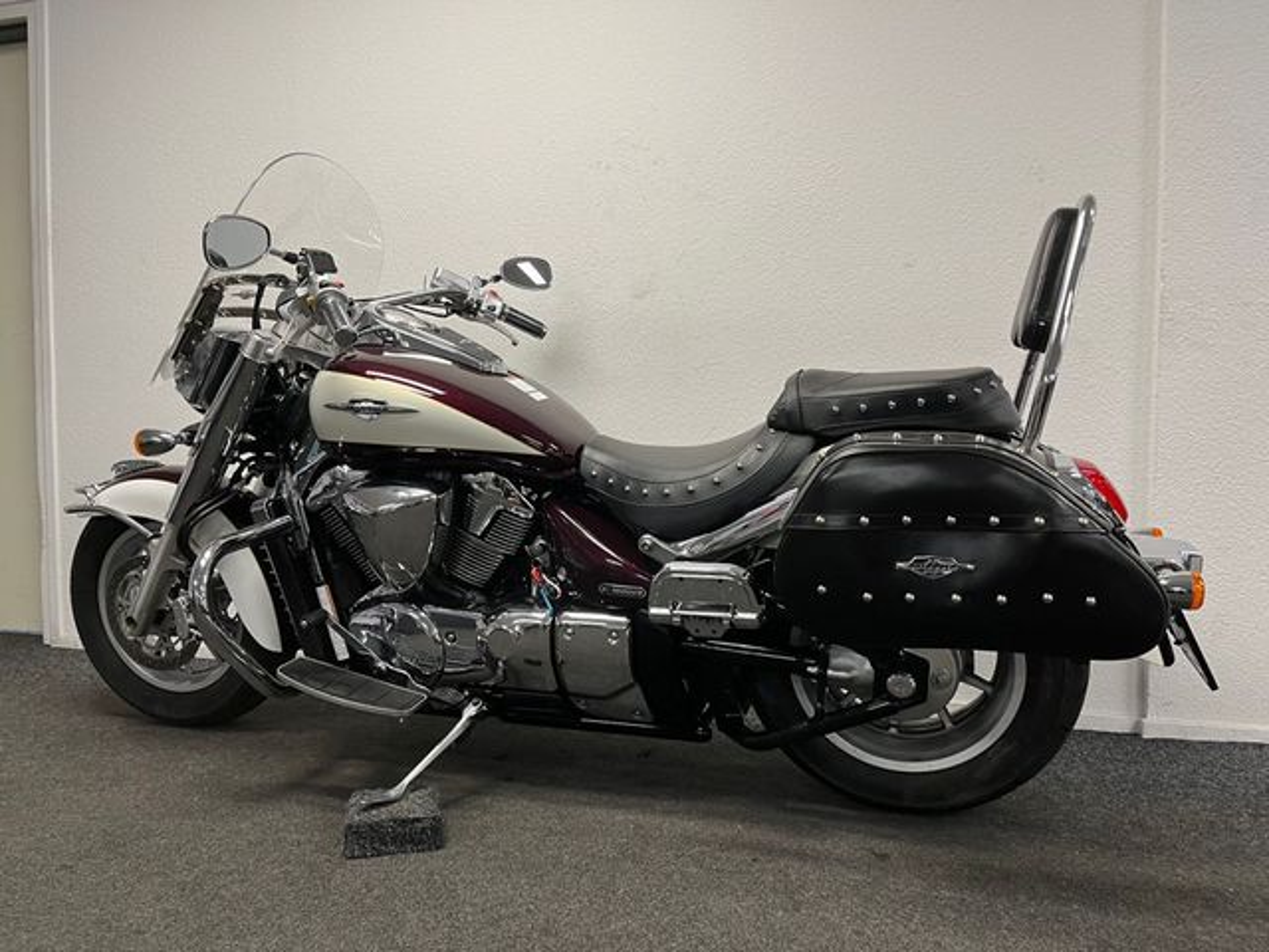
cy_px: 476
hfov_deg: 67.3
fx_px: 953
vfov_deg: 53.1
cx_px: 634
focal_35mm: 26
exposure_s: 1/50
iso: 64
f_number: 1.6
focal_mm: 5.1
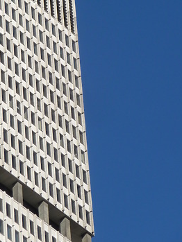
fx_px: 2046
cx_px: 58
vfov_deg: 6.8
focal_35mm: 292
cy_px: 52
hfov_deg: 5.1
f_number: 4.8
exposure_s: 1/800
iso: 100
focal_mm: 29.1
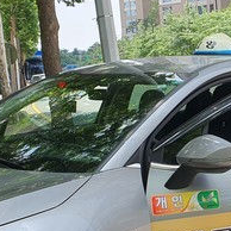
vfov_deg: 24.3
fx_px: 536
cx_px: 230
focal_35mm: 71
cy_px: 142
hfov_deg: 23.3
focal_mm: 4.3
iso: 50
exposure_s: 1/588
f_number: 2.4
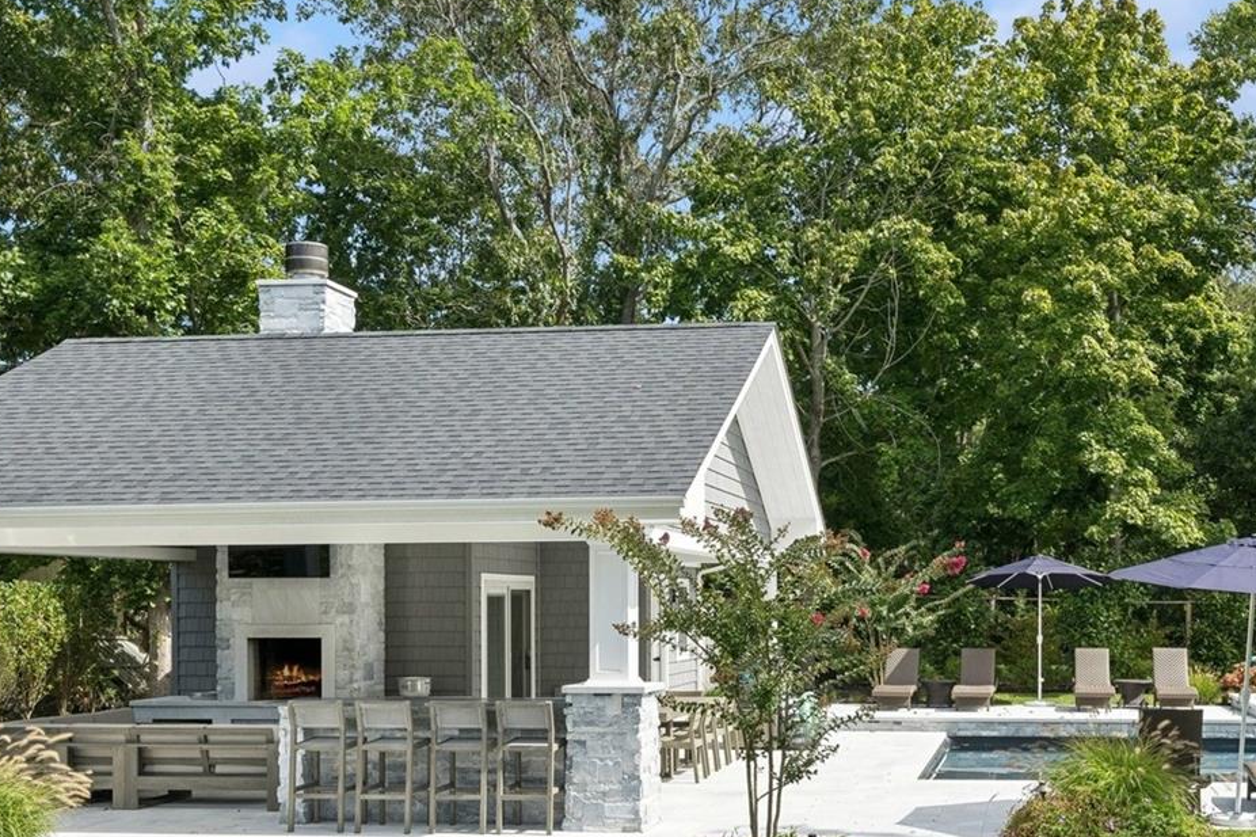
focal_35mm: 42
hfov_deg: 45.5
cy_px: 666
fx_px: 1465
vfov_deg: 31.1
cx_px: 869
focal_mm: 19
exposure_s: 1/400
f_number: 8
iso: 200
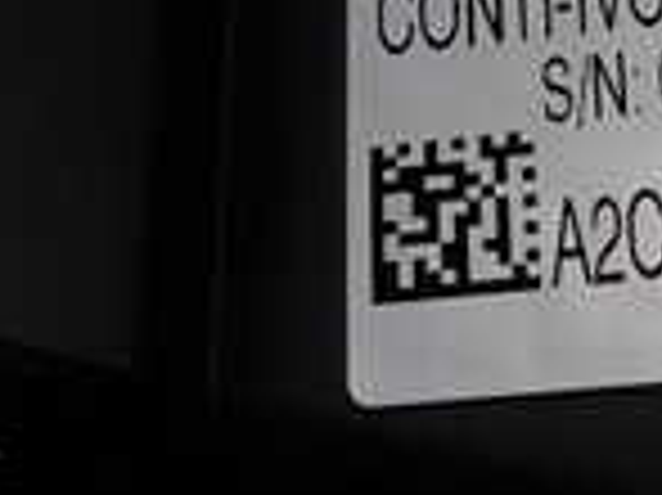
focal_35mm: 102
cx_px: 653
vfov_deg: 14.2
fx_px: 1949
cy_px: -9
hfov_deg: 18.8
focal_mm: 4.5
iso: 100
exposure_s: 1/80
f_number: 2.8
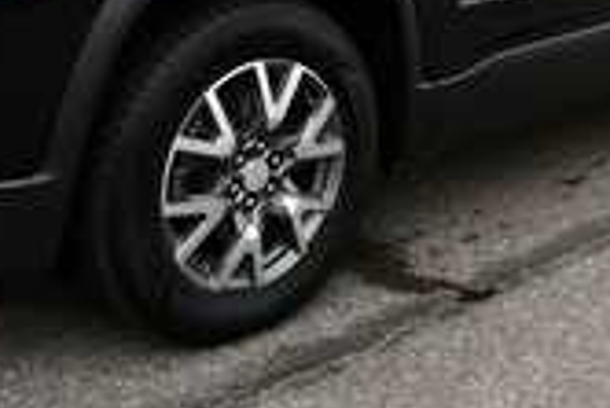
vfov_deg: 20.1
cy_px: -35
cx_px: 268
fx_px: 1102
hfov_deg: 30.9
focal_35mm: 65
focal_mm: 18
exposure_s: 1/250
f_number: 7.1
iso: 200
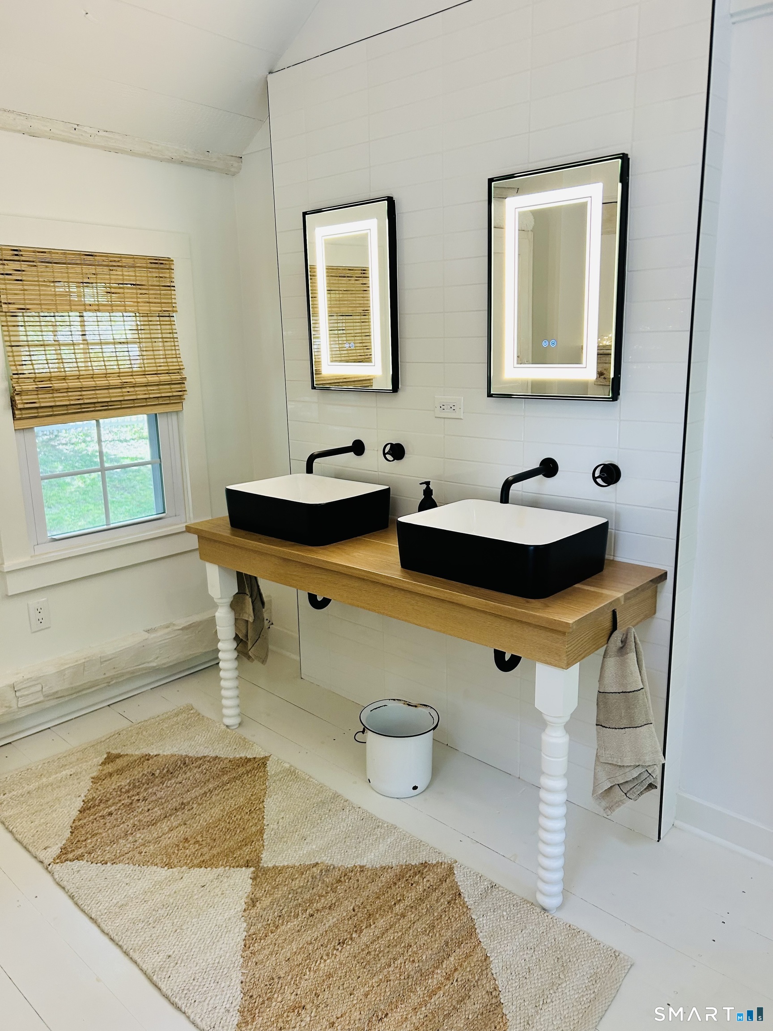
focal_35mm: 26
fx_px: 774
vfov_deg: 67.3
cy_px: 516
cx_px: 386
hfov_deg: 53.1
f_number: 1.5
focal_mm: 5.7
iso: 125
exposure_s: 1/114
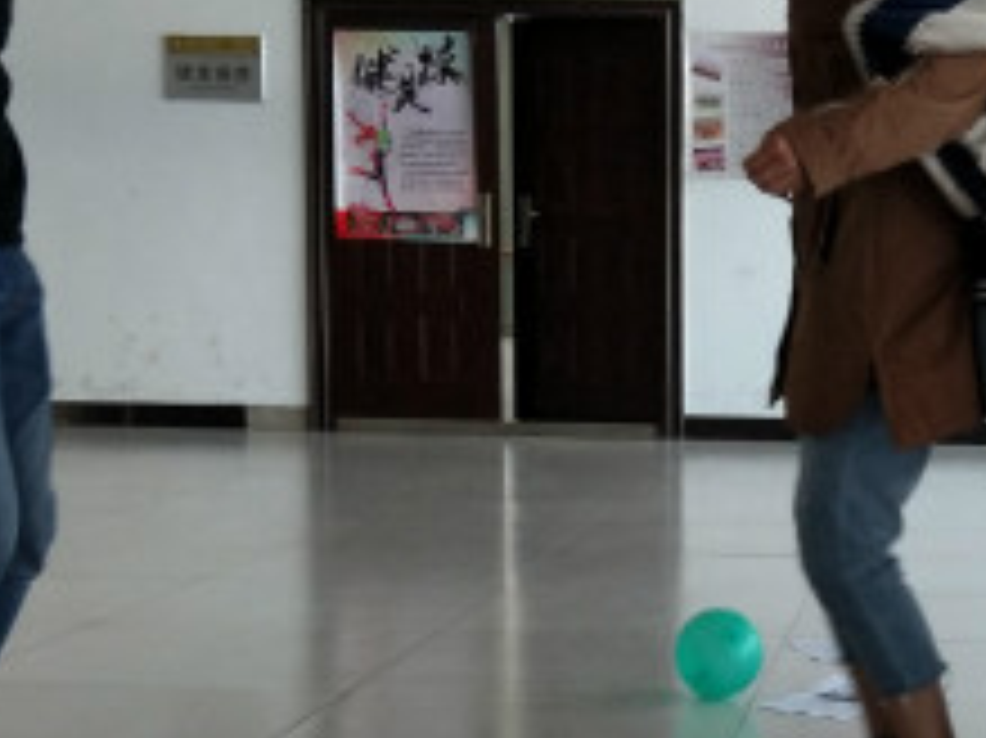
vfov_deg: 20.0
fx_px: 2078
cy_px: 526
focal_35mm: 73
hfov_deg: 25.9
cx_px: 864
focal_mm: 4.27
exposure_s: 1/50
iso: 77
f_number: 1.7
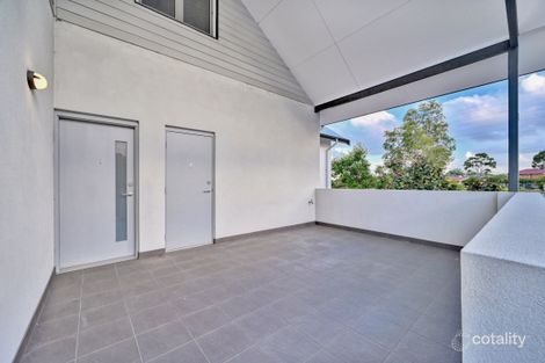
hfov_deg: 104.3
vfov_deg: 81.2
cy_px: 182
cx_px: 272
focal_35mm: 14
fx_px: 212
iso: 280
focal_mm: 14
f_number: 11
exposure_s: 1/10
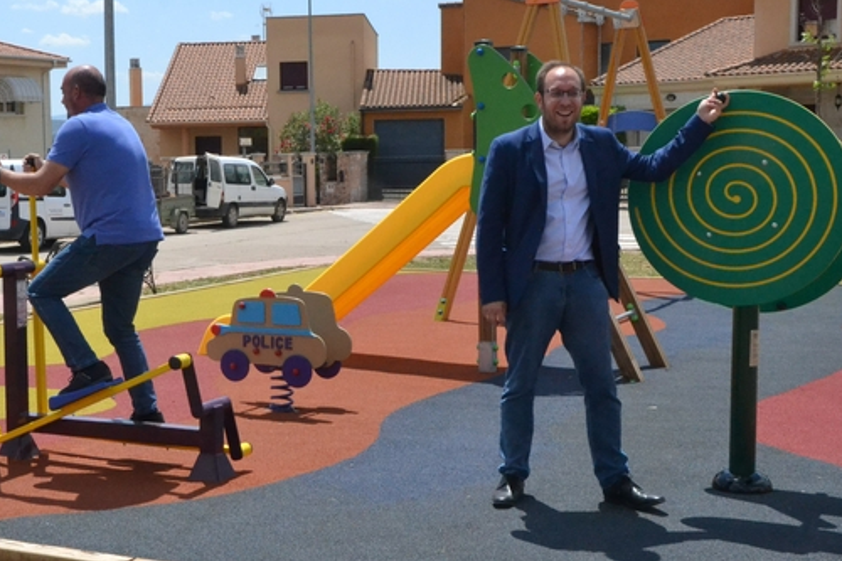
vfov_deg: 14.2
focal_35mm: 96
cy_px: 289
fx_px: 2244
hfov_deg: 21.1
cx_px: 224
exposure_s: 1/1600
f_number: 20
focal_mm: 40
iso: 3200
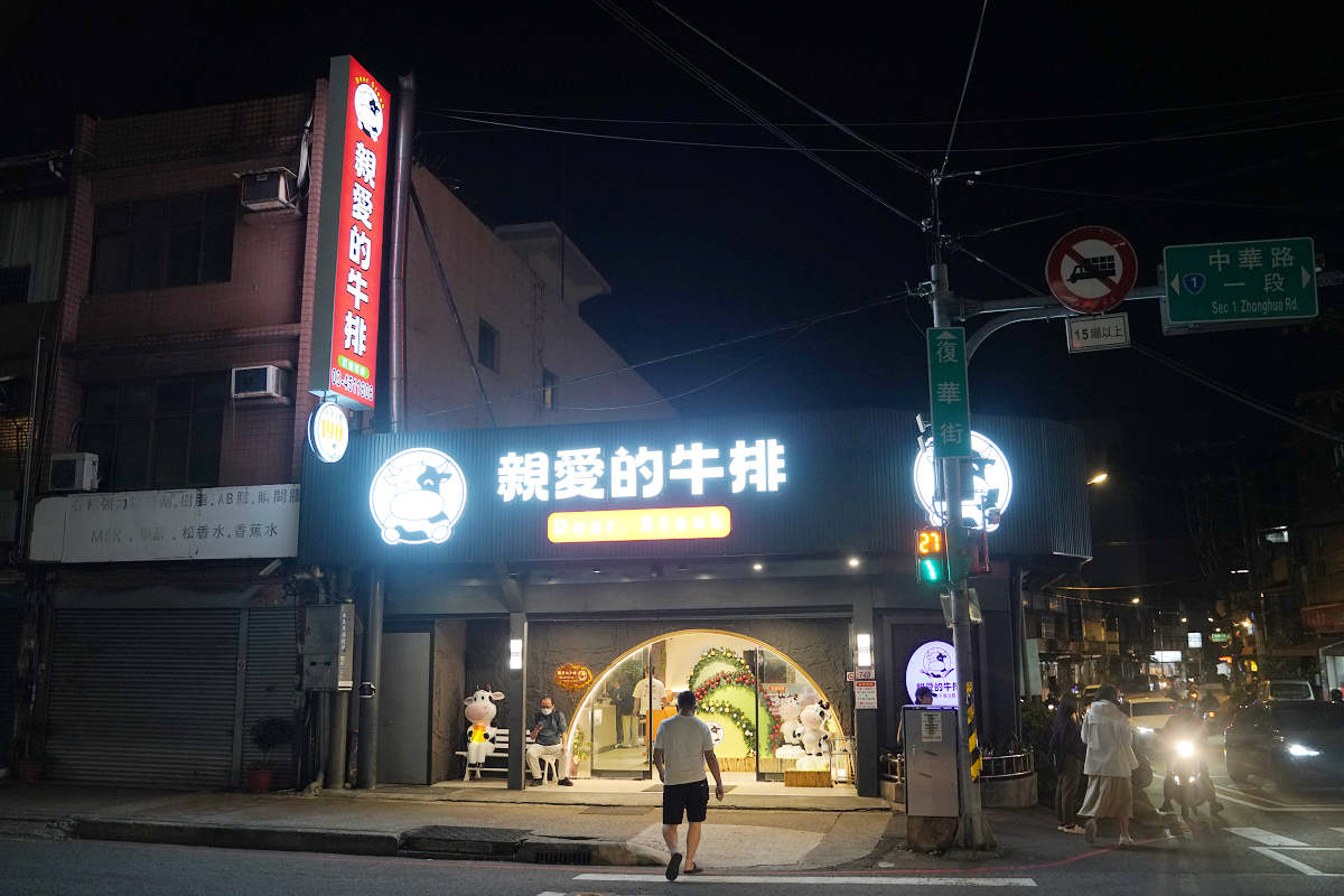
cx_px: 672
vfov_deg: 43.6
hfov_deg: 61.9
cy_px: 448
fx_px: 1120
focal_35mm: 30
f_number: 2.8
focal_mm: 30
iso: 2000
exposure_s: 1/160
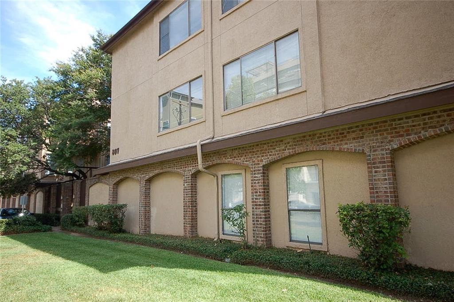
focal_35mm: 24
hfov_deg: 73.8
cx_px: 227
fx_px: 302
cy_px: 151
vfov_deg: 53.0
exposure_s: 1/125
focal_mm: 16
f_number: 5.6
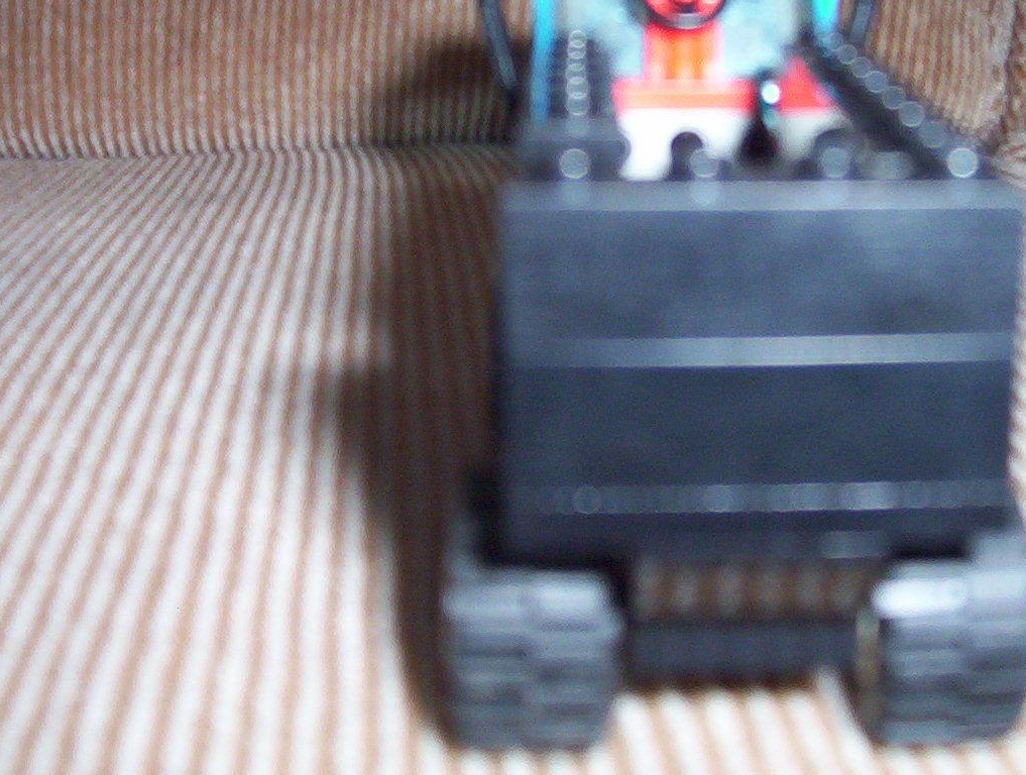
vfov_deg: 21.3
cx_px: 676
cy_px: 275
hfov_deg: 27.9
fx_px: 2050
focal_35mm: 69
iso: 140
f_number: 2.73
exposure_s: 1/60
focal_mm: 5.77
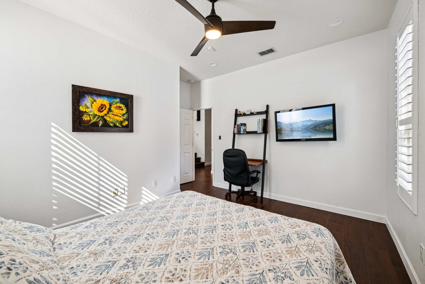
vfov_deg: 81.2
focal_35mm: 14
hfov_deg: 104.3
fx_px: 165
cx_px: 212
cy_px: 142
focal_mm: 14
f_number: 8
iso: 400
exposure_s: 1/40
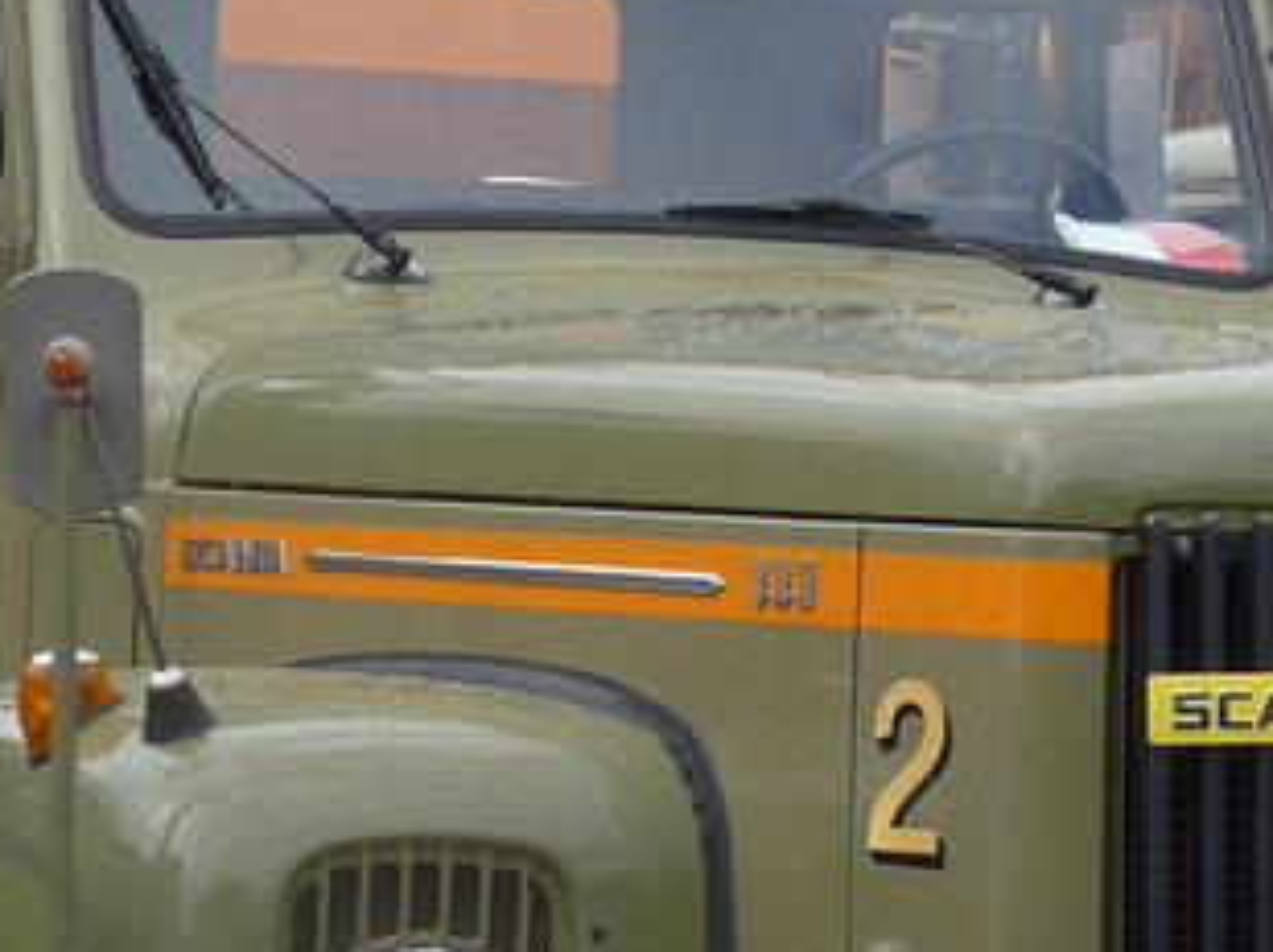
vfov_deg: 10.6
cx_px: 725
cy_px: 647
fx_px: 5142
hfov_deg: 14.1
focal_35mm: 140
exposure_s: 1/640
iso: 80
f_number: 2.8
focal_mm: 7.5
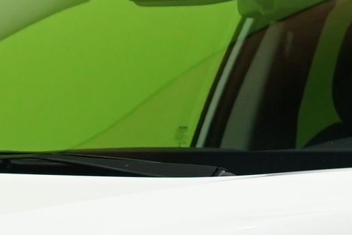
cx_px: 226
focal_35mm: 298
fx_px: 2914
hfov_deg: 6.9
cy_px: 453
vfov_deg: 4.6
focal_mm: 40
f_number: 5
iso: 500
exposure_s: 1/25
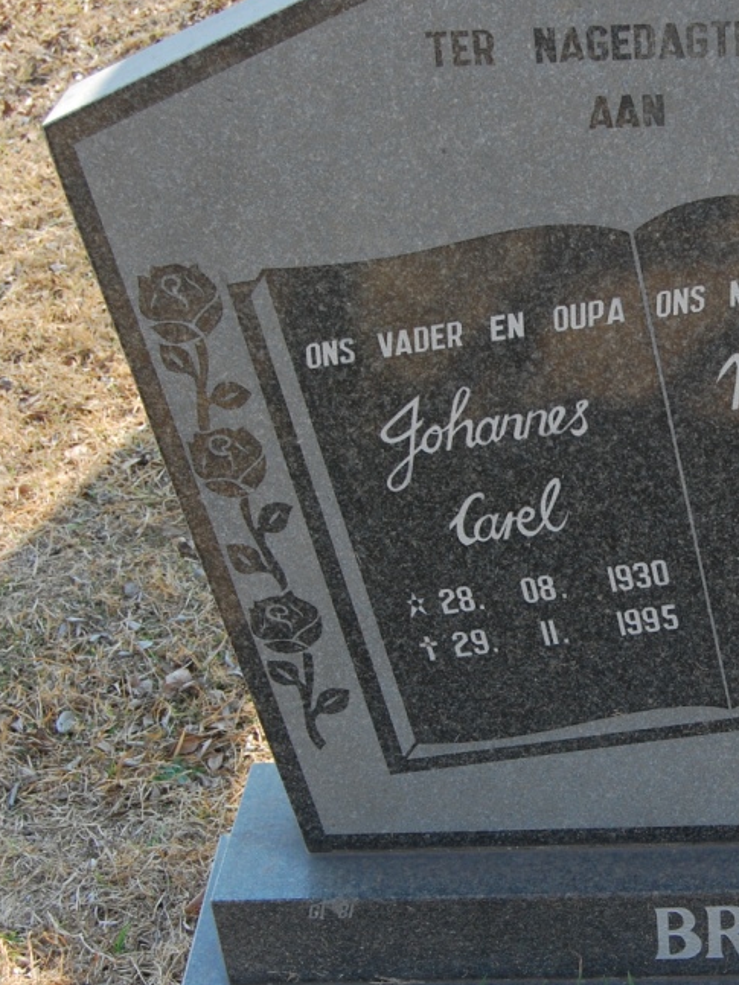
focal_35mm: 71
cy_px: 503
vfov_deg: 27.5
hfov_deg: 20.3
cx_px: 677
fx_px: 2015
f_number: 7.1
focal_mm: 31
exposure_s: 1/200
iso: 400
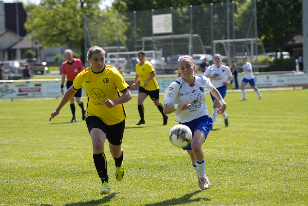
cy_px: 103
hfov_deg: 12.3
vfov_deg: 8.2
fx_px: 1432
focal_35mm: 167
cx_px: 154
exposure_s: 1/1000
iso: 100
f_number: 3.2
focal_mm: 111.5
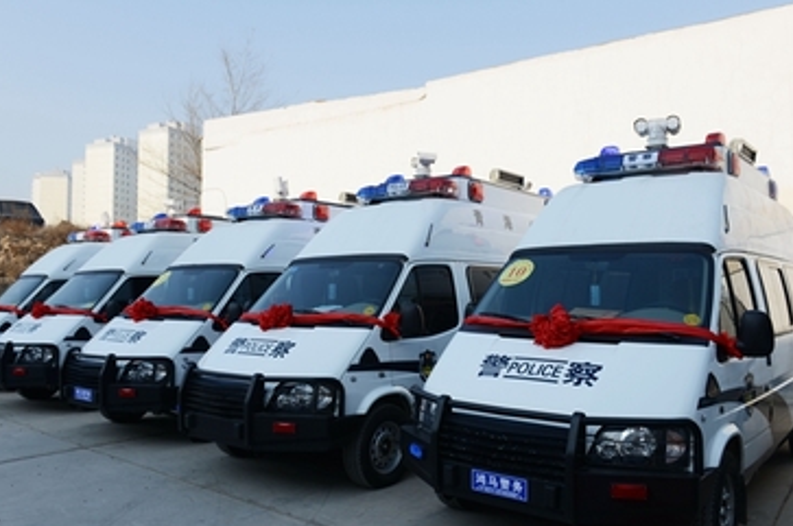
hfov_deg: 58.8
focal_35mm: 32
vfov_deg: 41.0
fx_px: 704
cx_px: 382
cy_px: 268
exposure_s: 1/250
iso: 100
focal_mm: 29
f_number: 8
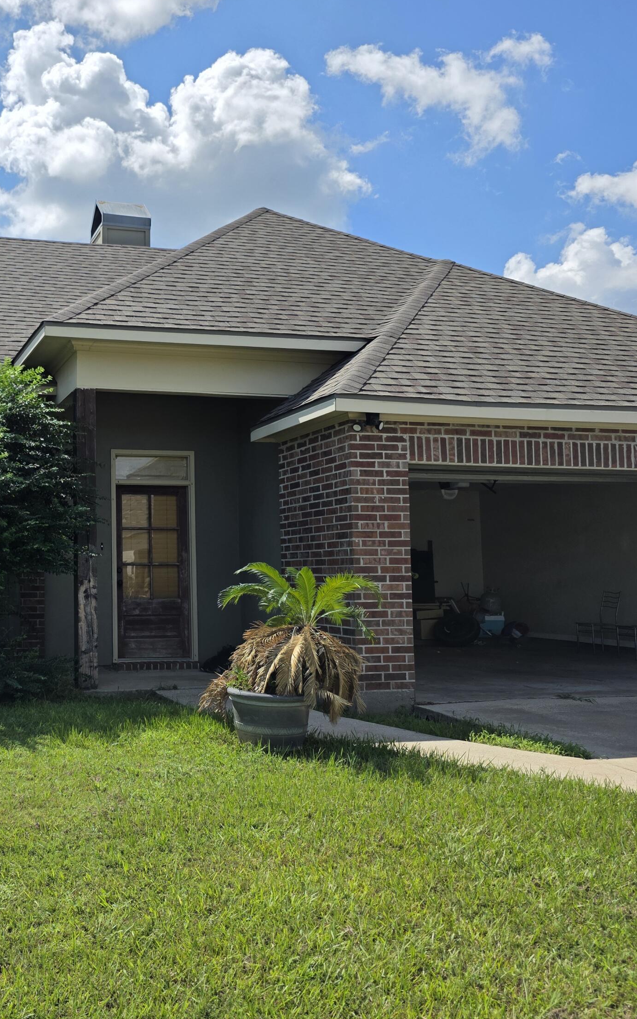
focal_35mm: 33
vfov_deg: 58.1
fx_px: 917
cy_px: 504
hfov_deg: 36.1
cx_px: 72
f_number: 1.7
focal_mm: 6.3
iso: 80
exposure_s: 1/7061
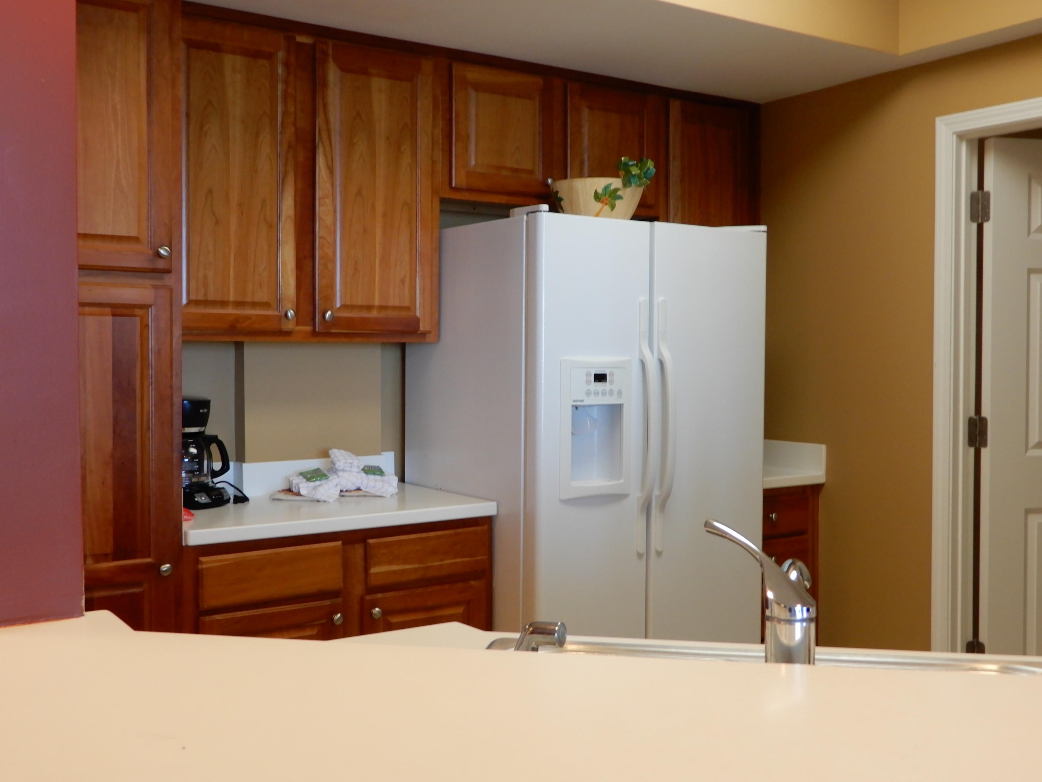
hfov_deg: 49.0
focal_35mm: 38
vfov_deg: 37.7
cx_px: 521
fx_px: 1144
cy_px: 391
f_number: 4
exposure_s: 1/30
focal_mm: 6.8
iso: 280
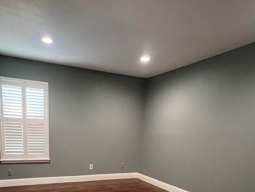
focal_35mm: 24
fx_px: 177
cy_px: 169
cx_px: 91
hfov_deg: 70.0
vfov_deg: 51.0
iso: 320
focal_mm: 1.57
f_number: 1.8
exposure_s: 1/60
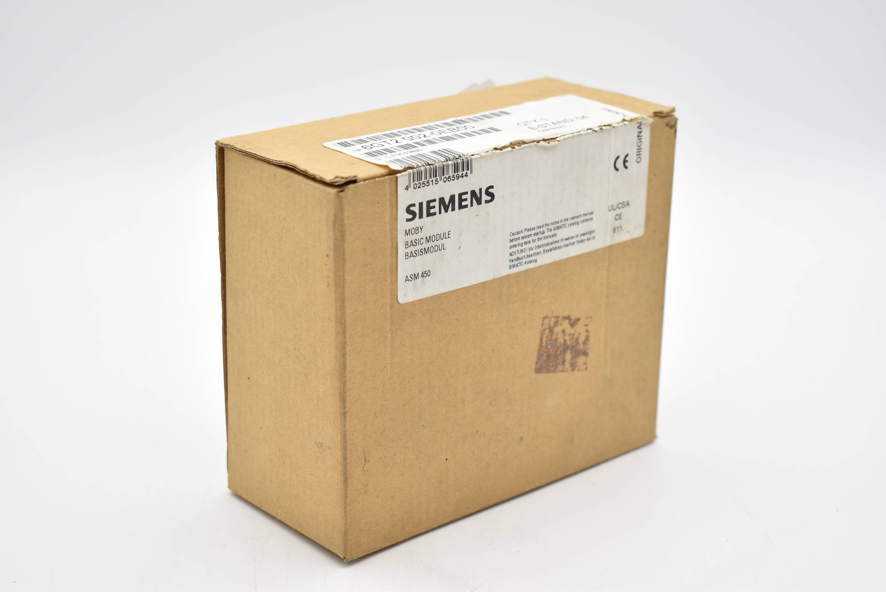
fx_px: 1773
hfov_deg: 28.1
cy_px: 296
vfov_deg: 19.0
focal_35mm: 72
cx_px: 443
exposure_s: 1/40
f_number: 5.3
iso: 100
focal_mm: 48
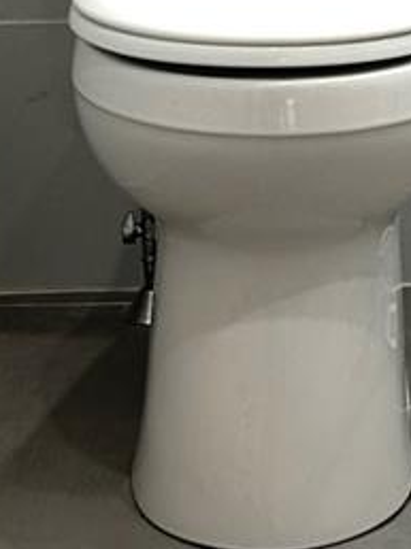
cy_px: -470
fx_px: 2268
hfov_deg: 10.2
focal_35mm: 143
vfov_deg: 12.5
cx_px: 524
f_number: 1.78
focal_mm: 6.86
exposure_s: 1/164
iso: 80
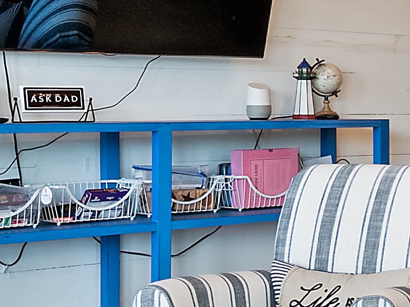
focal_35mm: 104
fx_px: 1231
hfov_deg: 17.2
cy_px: 110
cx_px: 597
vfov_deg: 14.2
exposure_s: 1/10
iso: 200
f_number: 5.6
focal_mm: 8
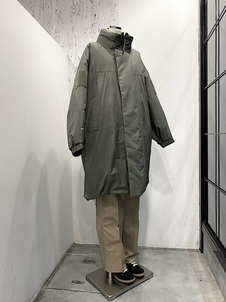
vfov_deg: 67.3
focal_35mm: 26
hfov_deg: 53.1
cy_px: 151
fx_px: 226
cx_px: 113
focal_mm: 4.25
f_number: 1.8
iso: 200
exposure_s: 1/60
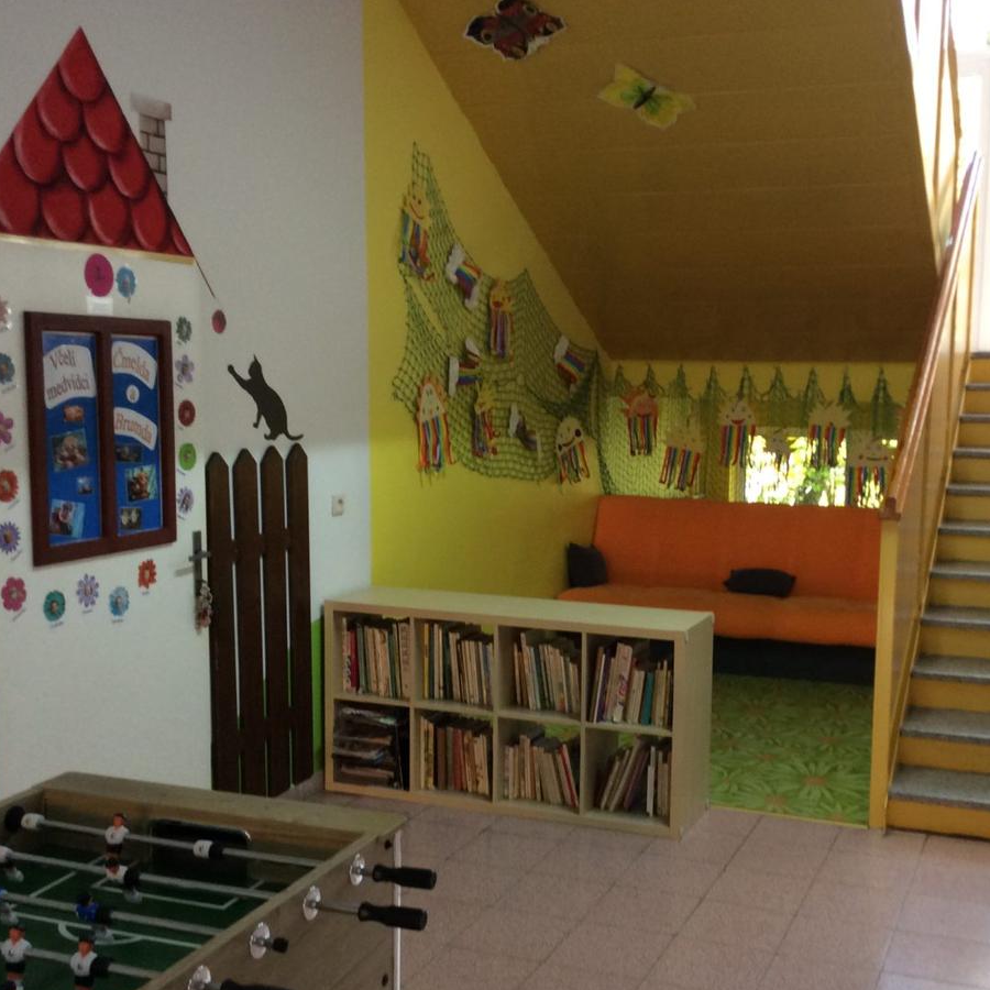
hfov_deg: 39.8
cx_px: 603
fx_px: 1359
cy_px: 547
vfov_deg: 40.0
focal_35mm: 42
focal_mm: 3.3
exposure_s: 1/25
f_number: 2.4
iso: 64
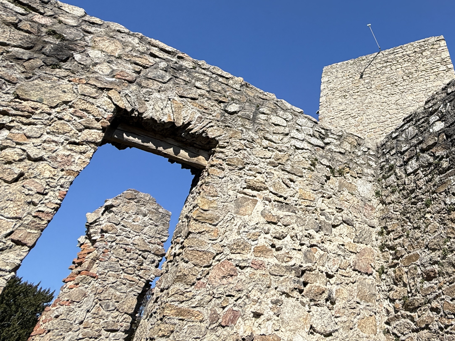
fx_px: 342
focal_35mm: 26
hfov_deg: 61.3
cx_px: 369
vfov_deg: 48.6
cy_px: 47
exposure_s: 1/1464
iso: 50
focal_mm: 2.22
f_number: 2.2
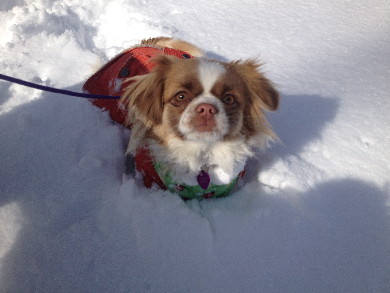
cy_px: 146
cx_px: 195
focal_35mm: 35
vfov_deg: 40.7
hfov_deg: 52.6
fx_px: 394
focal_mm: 4.28
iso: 50
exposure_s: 1/3067
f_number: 2.4
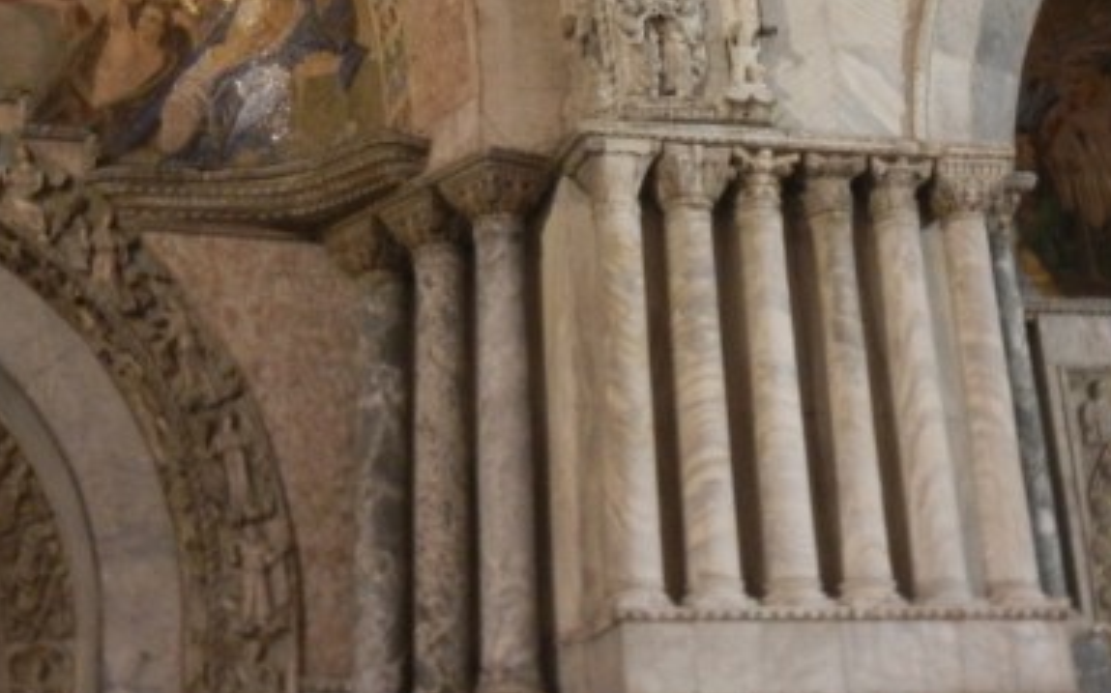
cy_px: -284
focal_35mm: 85
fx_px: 2573
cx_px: 641
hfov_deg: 24.3
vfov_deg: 14.5
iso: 292
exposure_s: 1
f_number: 3.5
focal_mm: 5.4
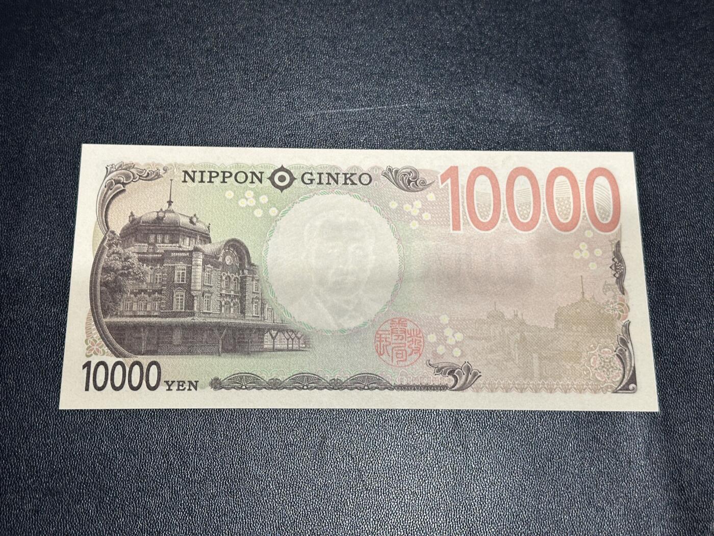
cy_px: 268
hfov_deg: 39.7
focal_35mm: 48
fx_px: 990
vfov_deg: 30.3
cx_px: 357
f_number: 1.78
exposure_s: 1/50
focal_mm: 6.86
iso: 100
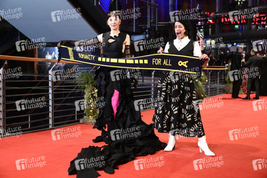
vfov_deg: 28.0
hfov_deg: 41.1
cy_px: 89
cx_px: 134
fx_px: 356
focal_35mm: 48
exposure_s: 1/250
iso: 5000
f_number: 4.5
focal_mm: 48
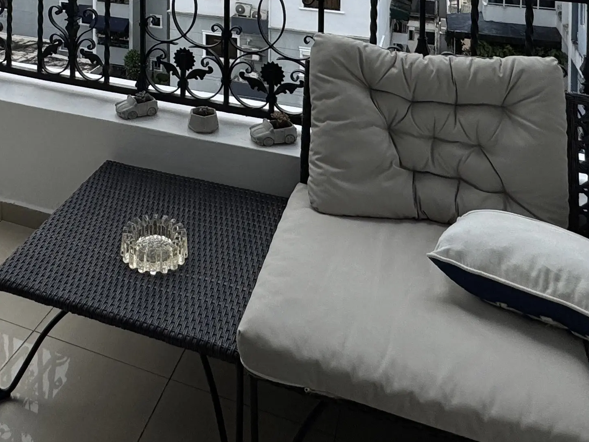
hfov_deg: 46.4
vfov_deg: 29.2
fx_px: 664
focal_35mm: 39
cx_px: 158
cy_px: -145
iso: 50
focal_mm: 2.22
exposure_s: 1/3717
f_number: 2.2
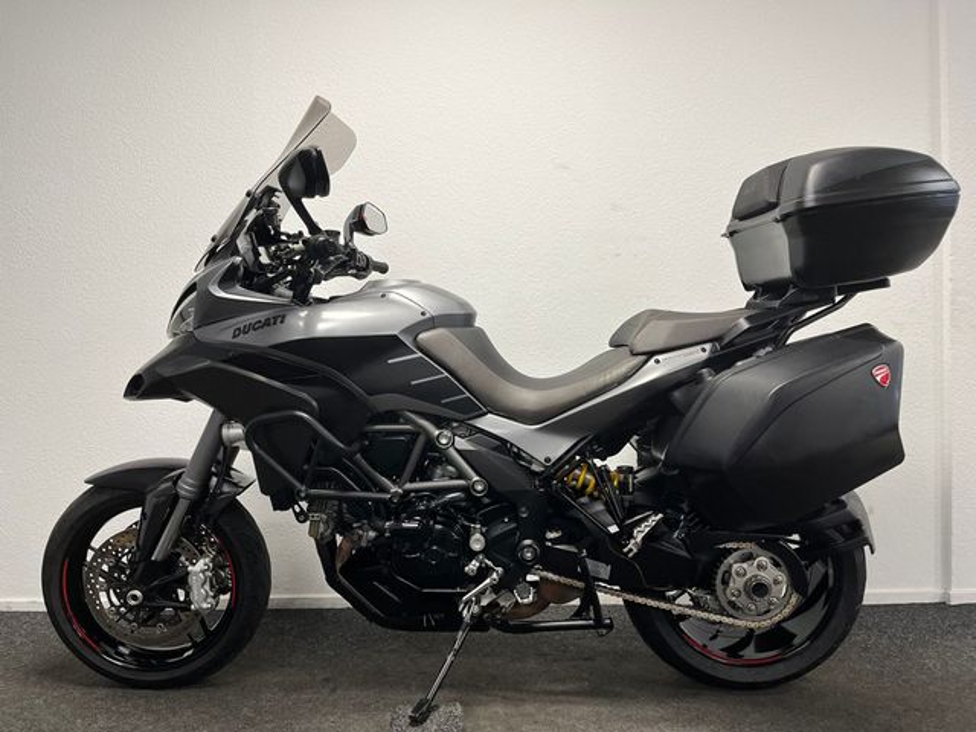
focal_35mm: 26
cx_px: 488
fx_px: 733
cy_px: 366
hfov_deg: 67.3
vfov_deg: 53.1
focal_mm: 5.1
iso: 125
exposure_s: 1/100
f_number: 1.6
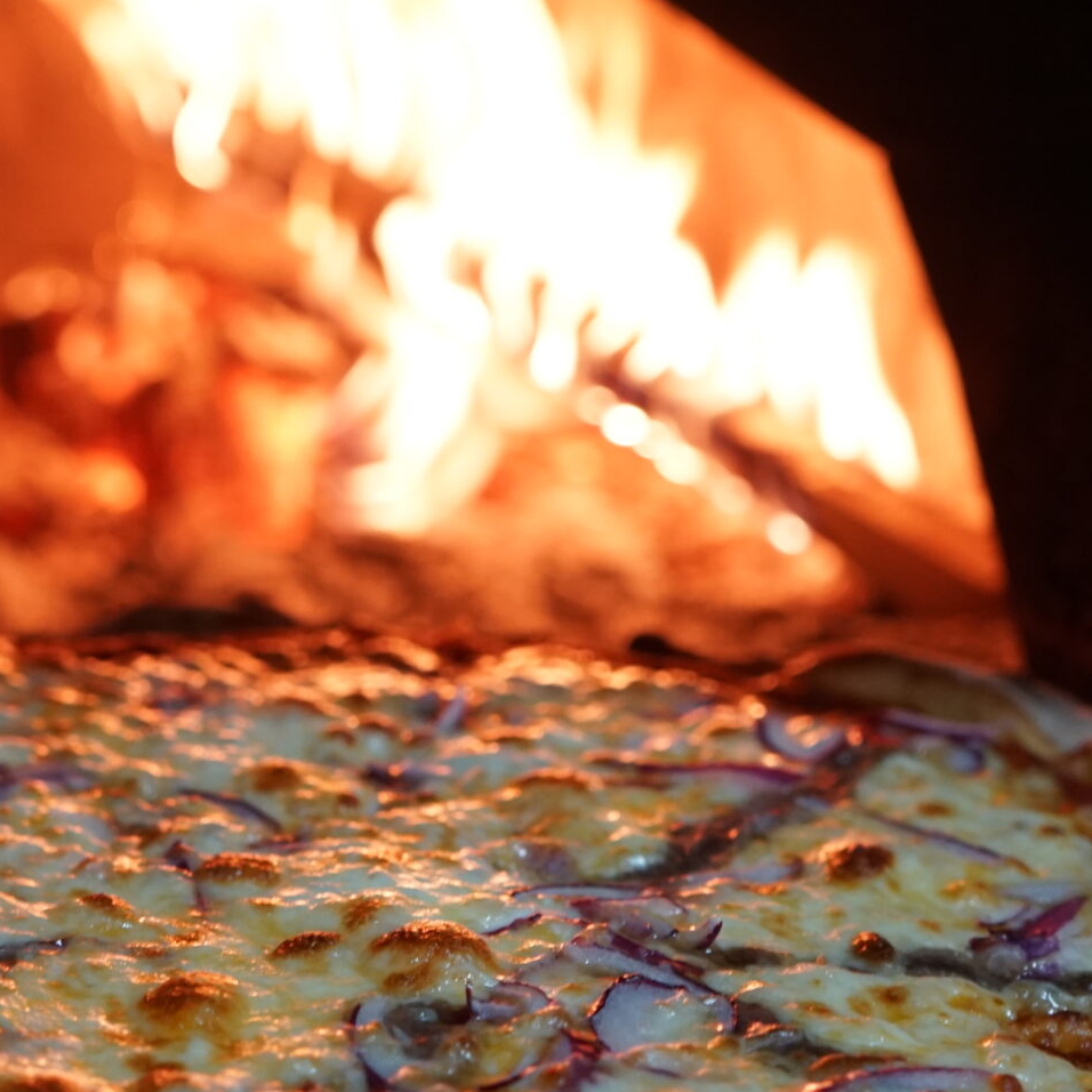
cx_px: 267
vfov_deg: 25.9
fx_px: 2356
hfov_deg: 25.8
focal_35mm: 66
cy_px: 762
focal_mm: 29
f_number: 4
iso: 1600
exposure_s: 1/60
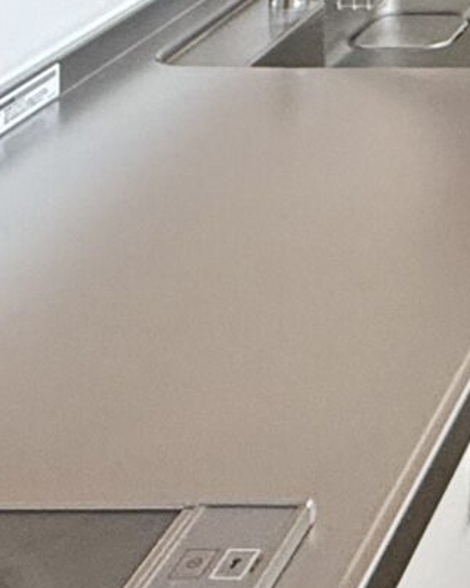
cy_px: -489
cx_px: 953
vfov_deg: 17.4
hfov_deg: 14.4
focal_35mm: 88
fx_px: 1531
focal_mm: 2.22
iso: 250
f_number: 2.2
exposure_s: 1/99
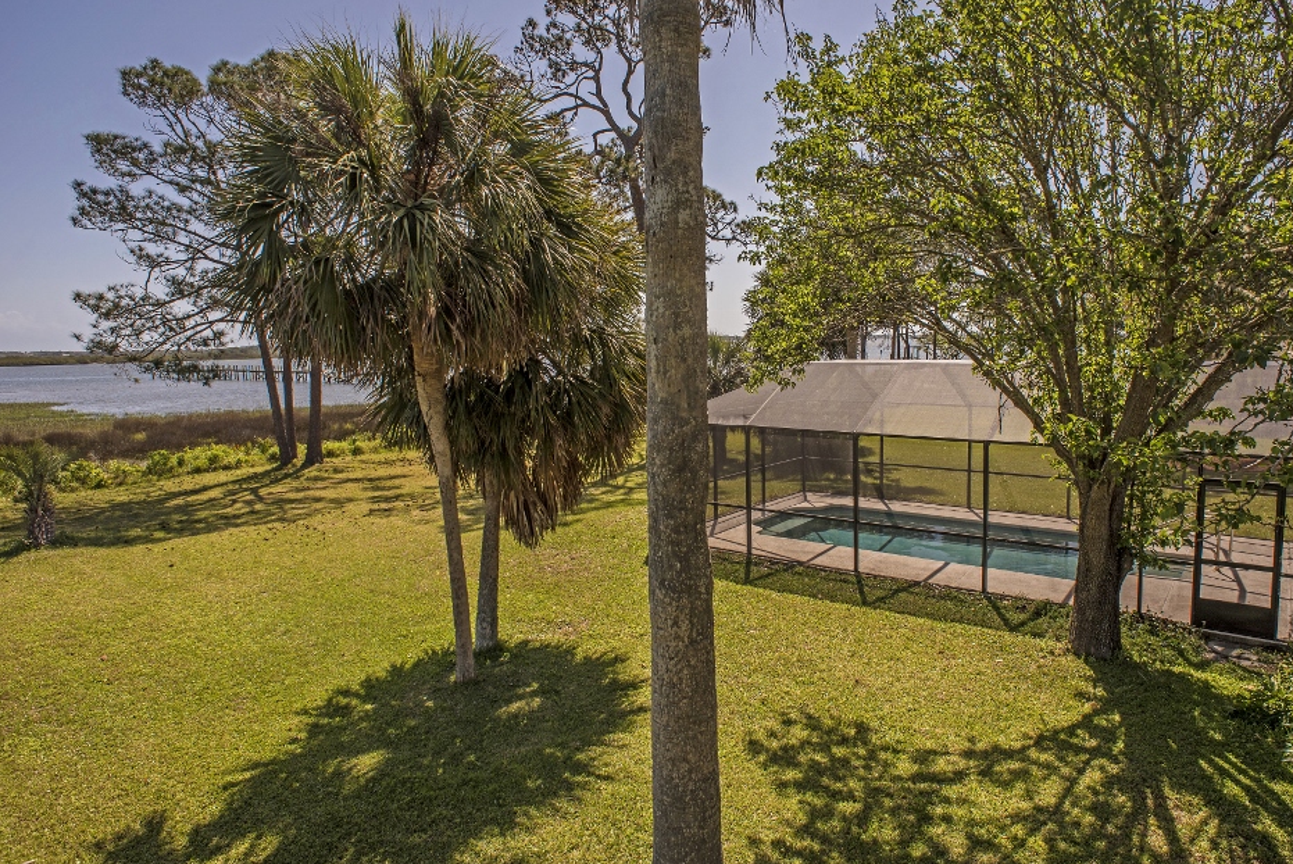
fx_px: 791
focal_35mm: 22
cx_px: 700
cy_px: 428
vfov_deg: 57.3
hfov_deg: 78.4
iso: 125
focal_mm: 20
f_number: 9
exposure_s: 1/800
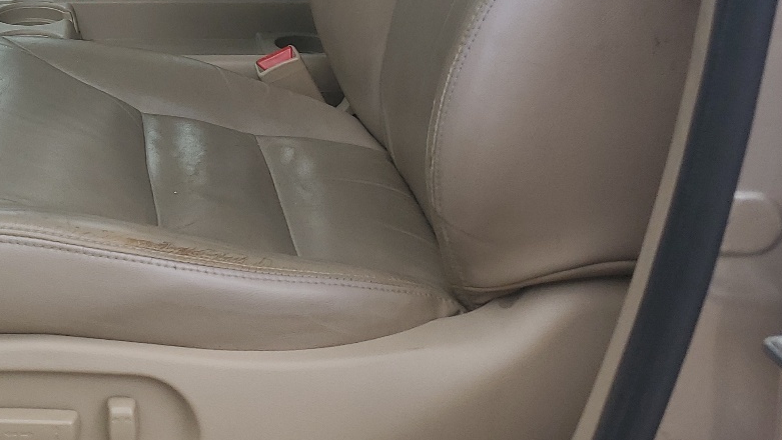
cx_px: -8
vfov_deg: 20.2
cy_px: 15
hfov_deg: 32.9
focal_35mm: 58
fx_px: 1203
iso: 50
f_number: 1.5
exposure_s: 1/1000
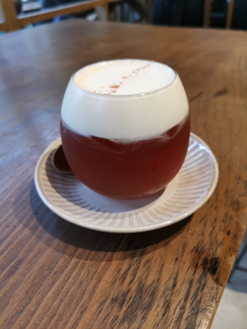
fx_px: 257
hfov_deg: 51.4
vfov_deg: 65.3
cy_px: 164
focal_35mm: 27
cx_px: 124
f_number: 1.8
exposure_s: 1/60
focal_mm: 5.58
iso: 200
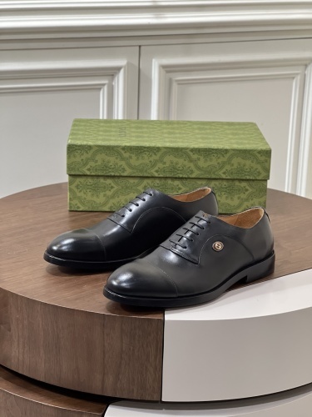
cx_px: 156
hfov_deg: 19.1
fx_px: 925
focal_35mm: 77
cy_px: 208
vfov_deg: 25.3
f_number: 2.8
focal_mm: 9
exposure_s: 1/33
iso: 200
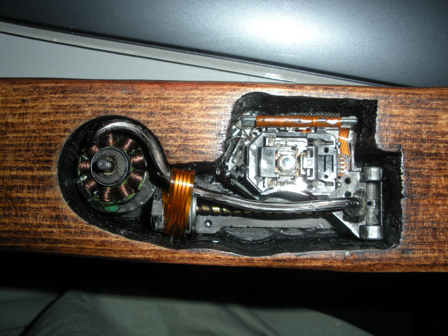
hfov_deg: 51.4
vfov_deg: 39.7
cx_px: 224
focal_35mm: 36
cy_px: 168
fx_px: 466
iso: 64
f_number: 5.6
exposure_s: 1/60
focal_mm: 6.3
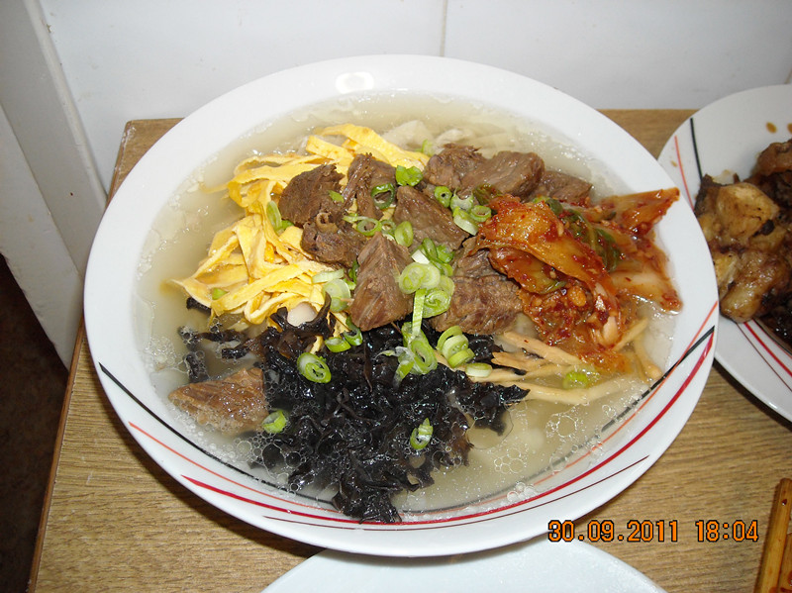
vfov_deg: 40.7
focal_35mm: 35
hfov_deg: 52.7
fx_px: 800
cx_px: 396
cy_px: 296
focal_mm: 5.7
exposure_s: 1/60
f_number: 2.8
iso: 200
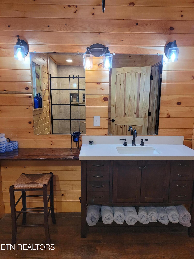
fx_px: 194
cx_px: 97
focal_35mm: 26
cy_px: 130
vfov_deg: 67.3
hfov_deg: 53.1
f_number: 1.8
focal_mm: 5.4
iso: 320
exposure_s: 1/120
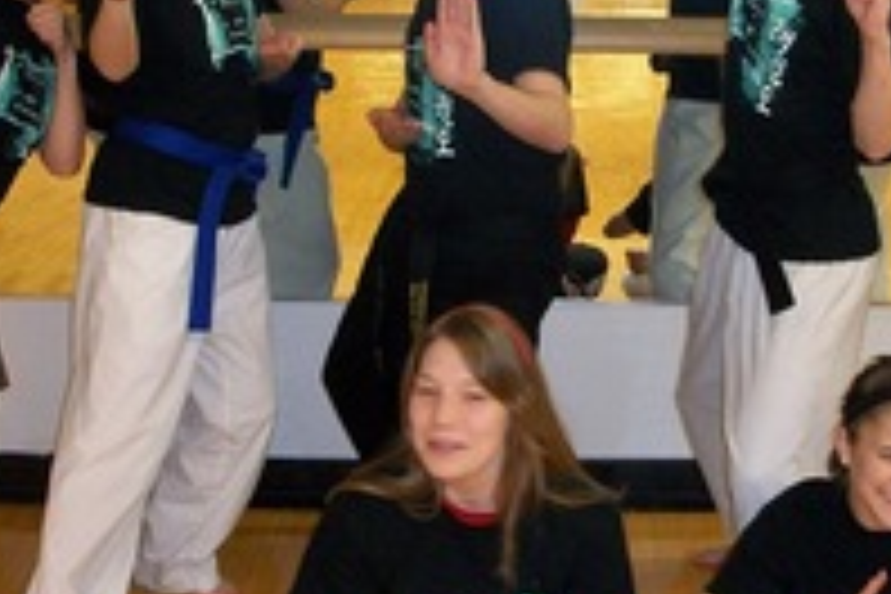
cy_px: 241
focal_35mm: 72
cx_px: 592
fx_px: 1782
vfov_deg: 18.9
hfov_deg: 27.9
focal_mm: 6.3
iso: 320
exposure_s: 1/30
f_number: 3.1
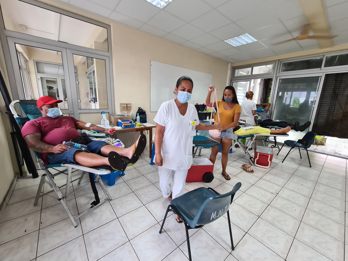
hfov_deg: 106.2
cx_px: 174
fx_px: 131
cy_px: 130
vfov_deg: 89.9
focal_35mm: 13
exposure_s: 1/60
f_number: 2.2
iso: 125
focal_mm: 2.2
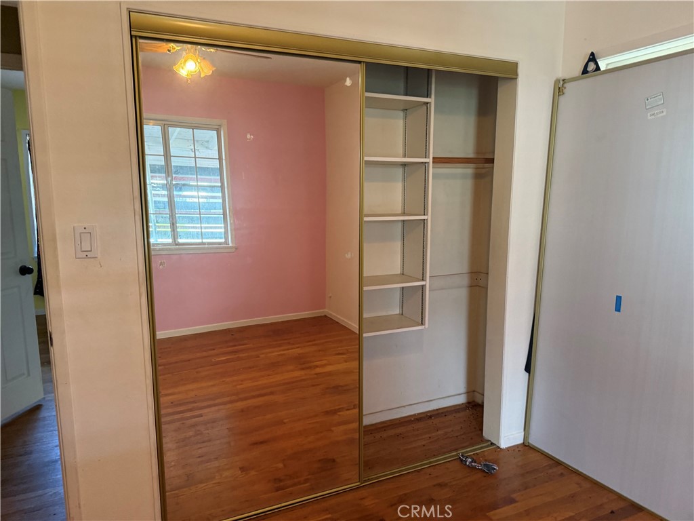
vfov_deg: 56.8
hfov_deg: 71.6
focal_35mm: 24
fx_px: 481
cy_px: 260
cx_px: 347
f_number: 1.78
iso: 320
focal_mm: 6.76
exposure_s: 1/60
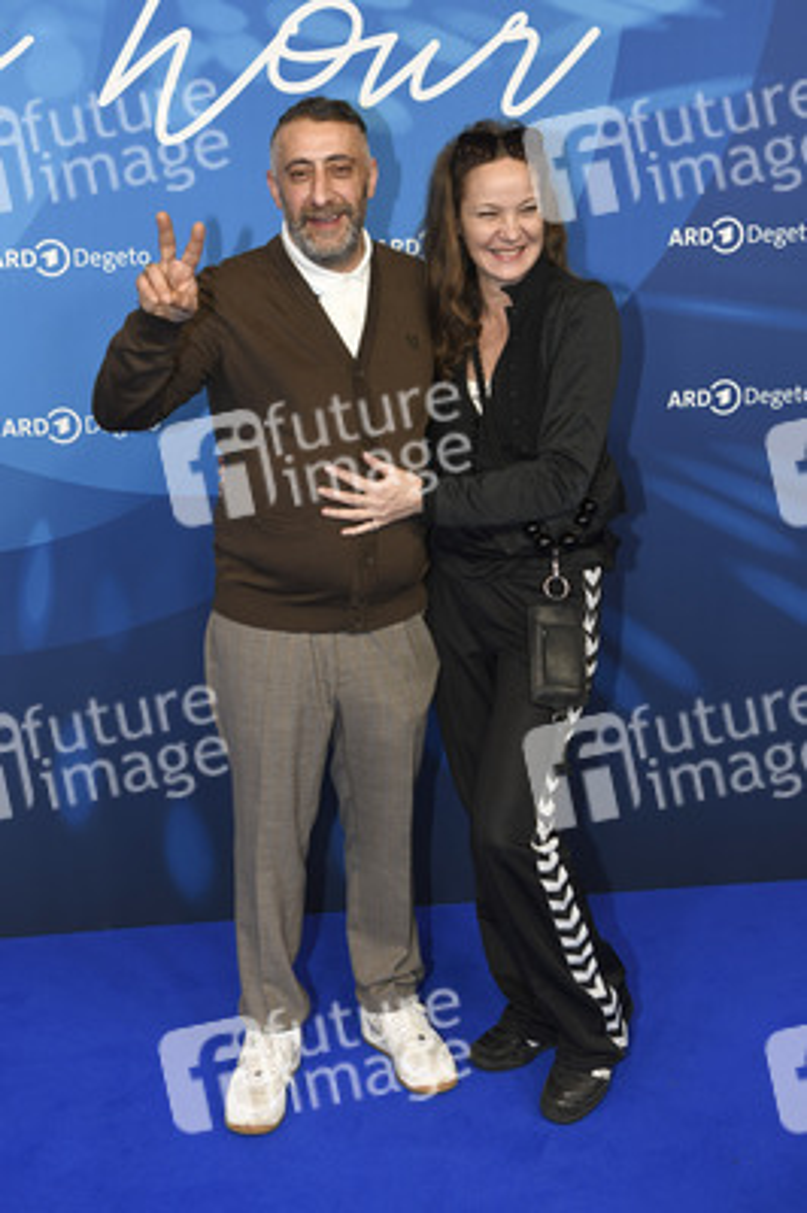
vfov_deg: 43.6
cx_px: 404
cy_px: 606
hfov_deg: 29.8
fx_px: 1516
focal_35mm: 45
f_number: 5
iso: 800
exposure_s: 1/250
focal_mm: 45
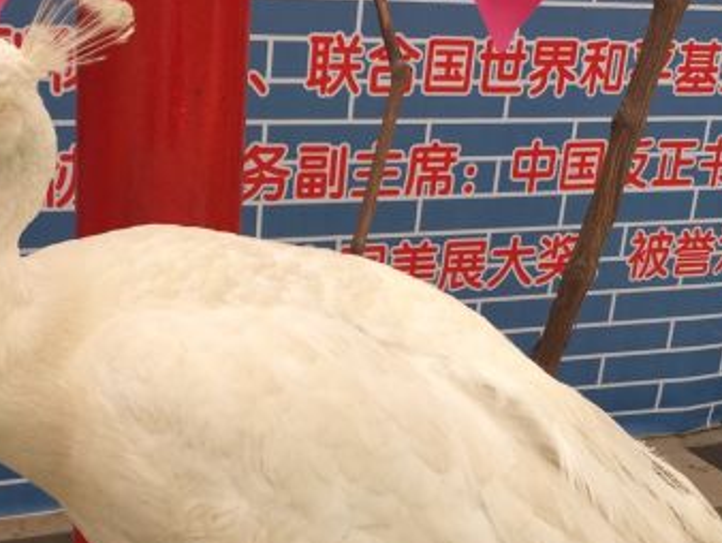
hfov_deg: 32.1
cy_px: 350
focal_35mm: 60
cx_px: 303
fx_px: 1252
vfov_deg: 24.4
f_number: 2.2
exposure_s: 1/824
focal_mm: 4.15
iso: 32
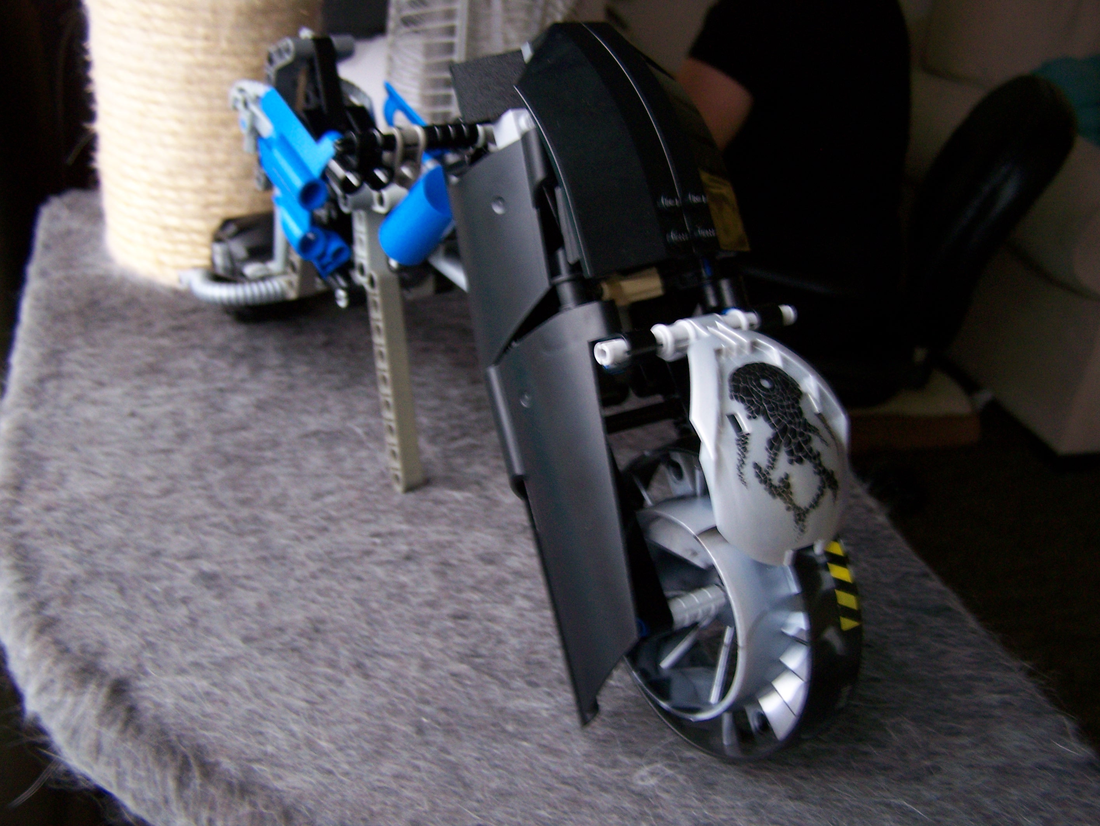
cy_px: 413
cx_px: 550
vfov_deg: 37.8
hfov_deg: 48.9
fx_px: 1208
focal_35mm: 38
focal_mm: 6.3
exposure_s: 1/8
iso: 160
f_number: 2.8
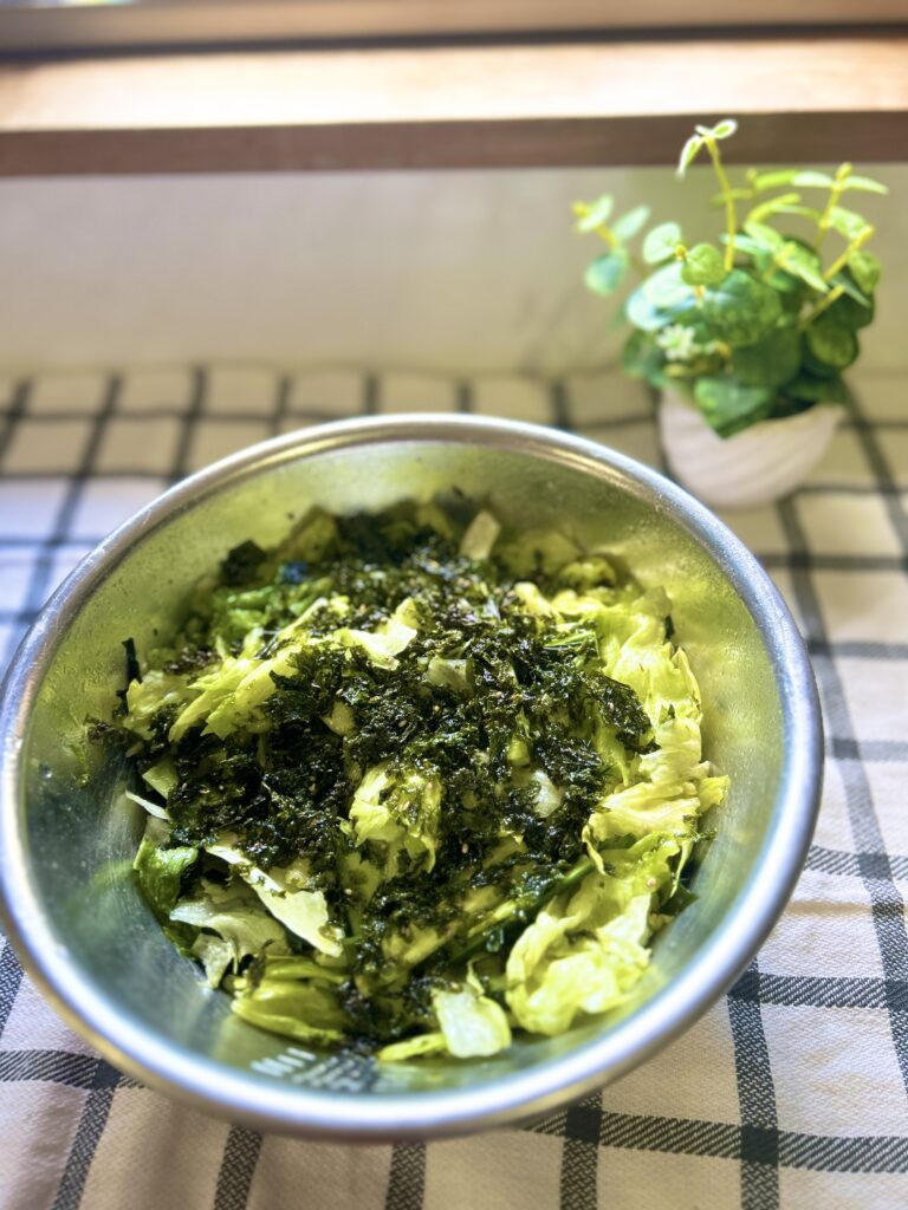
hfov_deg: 53.1
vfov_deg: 67.3
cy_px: 605
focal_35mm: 26
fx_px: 909
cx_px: 454
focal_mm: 5.7
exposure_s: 1/50
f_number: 1.5
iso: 125
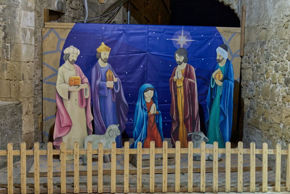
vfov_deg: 29.9
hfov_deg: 43.6
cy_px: 97
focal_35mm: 45
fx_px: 363
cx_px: 145
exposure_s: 1/160
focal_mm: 30
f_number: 2
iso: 1600
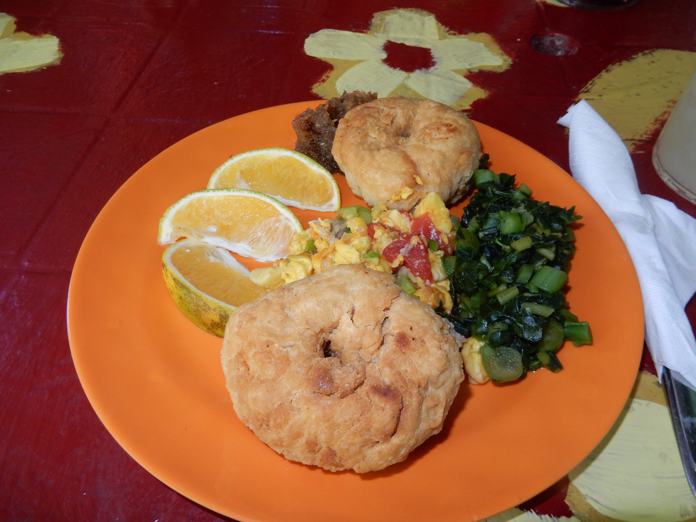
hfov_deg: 69.4
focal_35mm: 25
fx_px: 503
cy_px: 261
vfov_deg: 54.9
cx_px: 348
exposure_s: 1/30
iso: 200
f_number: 3.7
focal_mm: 4.5
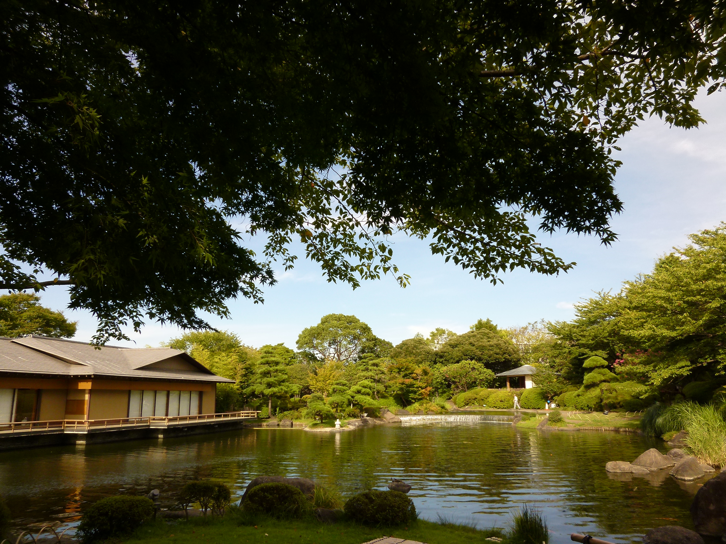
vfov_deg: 56.8
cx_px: 363
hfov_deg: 71.6
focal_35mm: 24
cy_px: 272
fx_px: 503
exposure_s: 1/400
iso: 100
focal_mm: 4.3
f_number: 4
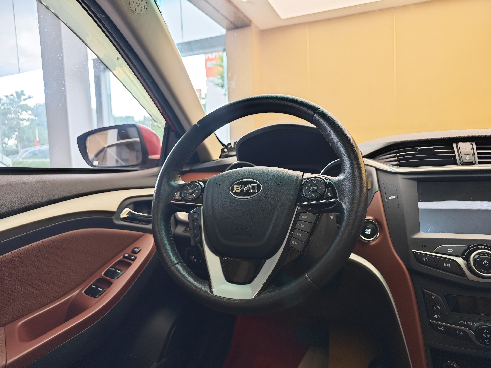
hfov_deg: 73.9
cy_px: 184
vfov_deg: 58.9
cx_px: 246
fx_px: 326
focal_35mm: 23
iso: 640
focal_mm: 8.7
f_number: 1.9
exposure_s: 1/32.2
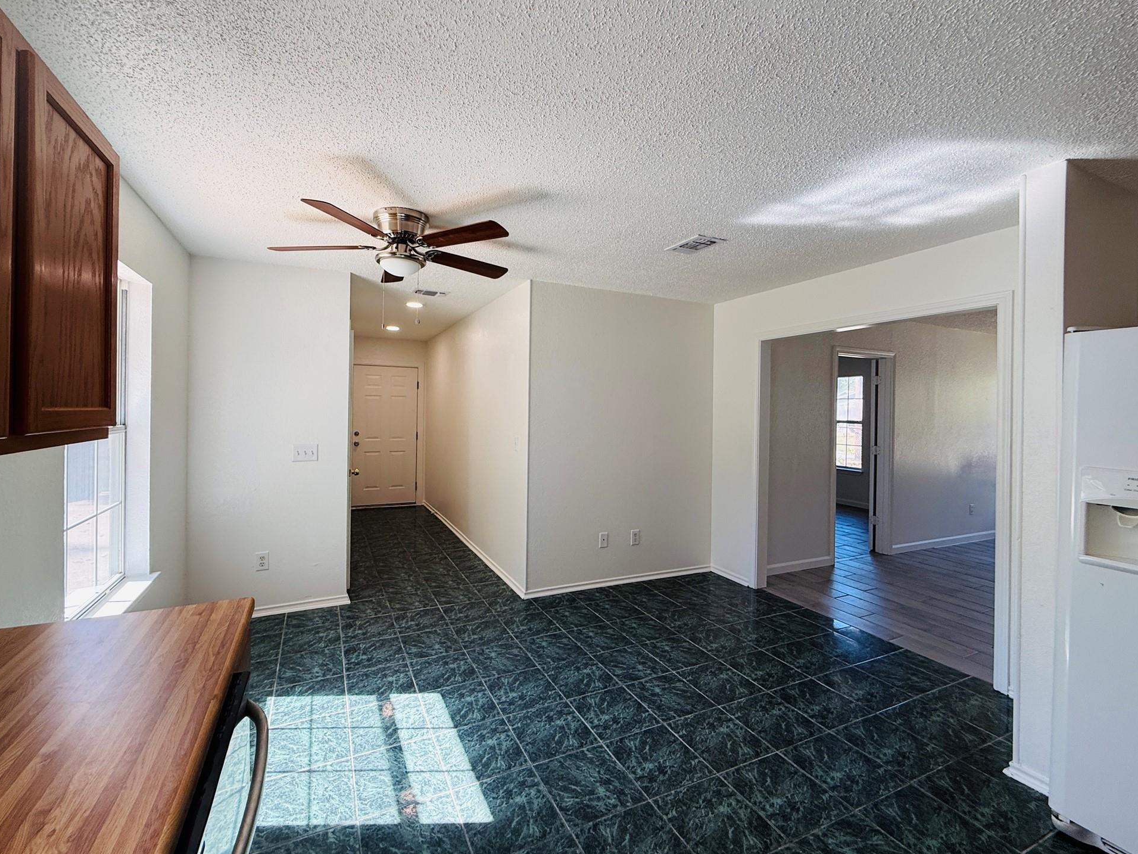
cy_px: 409
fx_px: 493
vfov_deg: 81.7
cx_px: 537
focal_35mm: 15
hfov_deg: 98.1
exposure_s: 1/120
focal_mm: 2.22
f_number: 2.2
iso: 80
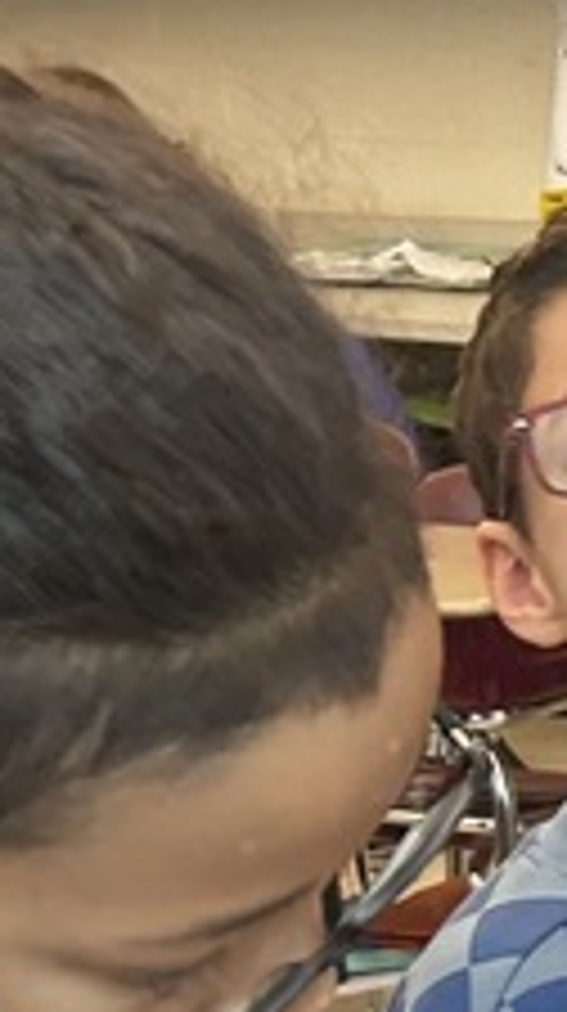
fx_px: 3460
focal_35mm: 129
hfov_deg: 8.5
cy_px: 1039
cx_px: 1377
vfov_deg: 16.3
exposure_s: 1/60
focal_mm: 5.7
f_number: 1.5
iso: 200
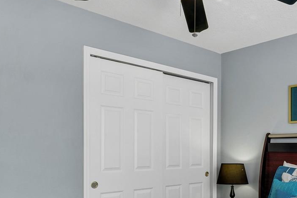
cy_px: 138
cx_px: 236
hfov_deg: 52.3
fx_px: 280
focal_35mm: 34
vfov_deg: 38.2
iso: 200
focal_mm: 10
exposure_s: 1/20
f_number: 10
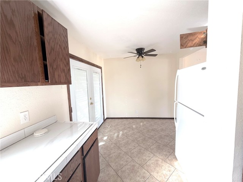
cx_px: 122
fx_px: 98
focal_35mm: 14
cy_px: 91
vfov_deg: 85.7
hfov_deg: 102.1
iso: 100
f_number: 2.2
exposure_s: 1/99
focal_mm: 2.22
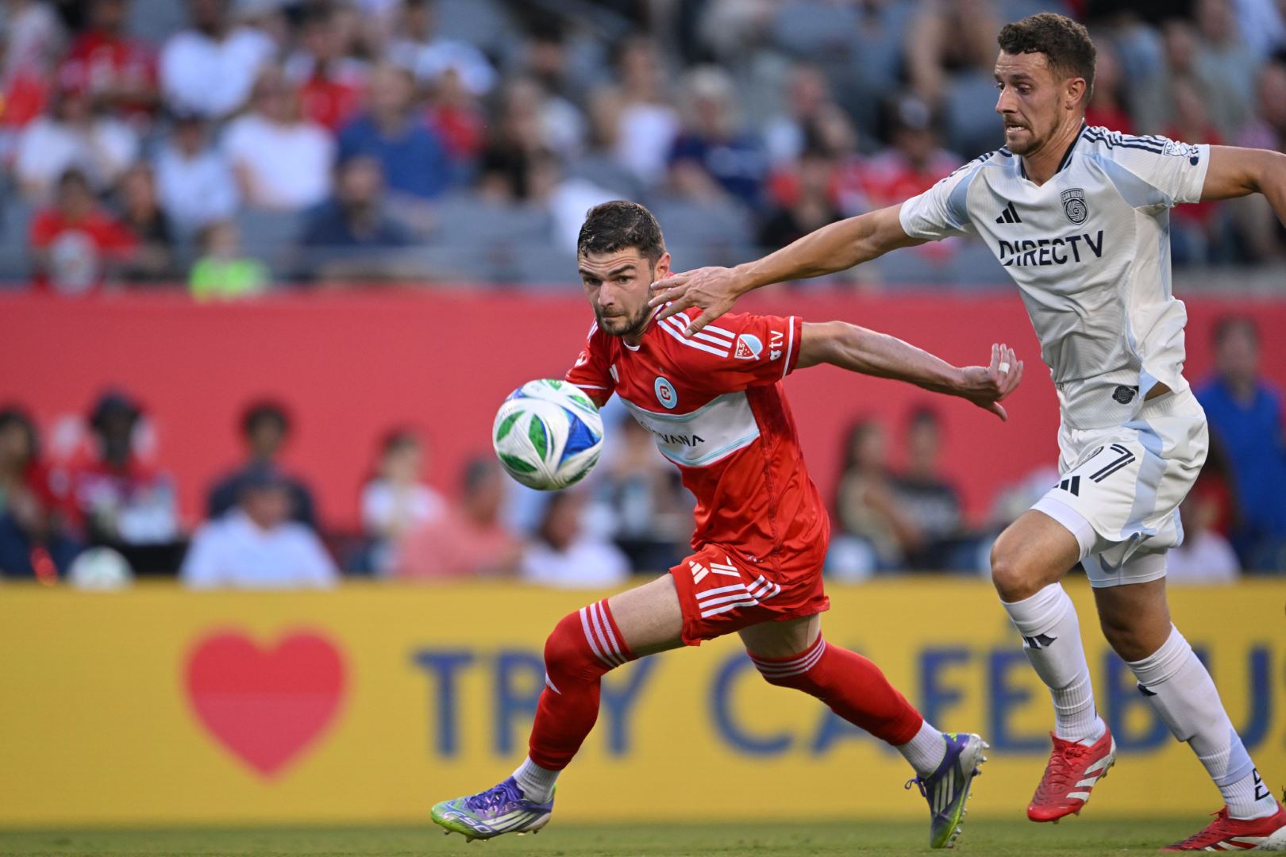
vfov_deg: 2.5
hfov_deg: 3.7
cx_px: 643
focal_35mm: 560
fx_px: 20003
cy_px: 428
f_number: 4
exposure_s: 1/1250
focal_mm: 560
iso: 1600
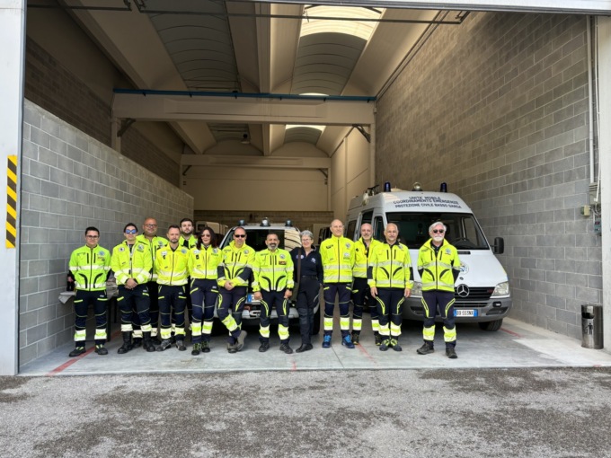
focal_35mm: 26
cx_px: 306
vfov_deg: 53.1
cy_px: 229
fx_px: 459
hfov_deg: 67.3
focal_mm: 5.96
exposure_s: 1/400
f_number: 1.6
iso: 50
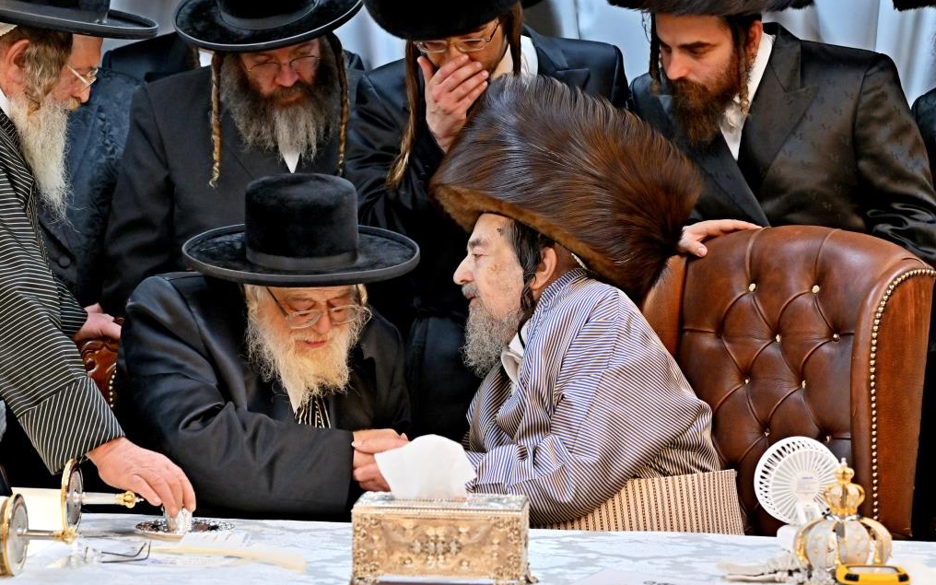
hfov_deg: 13.9
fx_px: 3852
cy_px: 311
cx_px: 465
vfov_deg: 8.7
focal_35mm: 151
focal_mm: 98
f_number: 4
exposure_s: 1/250
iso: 640
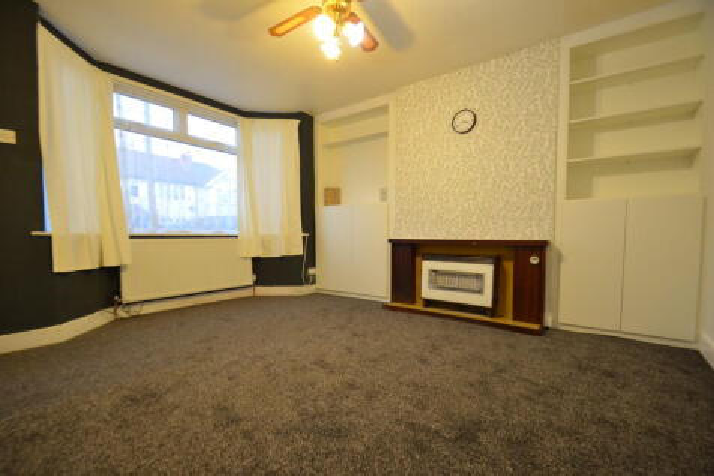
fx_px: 297
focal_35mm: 15
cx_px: 357
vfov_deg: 77.3
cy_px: 238
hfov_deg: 100.4
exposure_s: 1/50
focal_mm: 10
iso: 800
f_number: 4
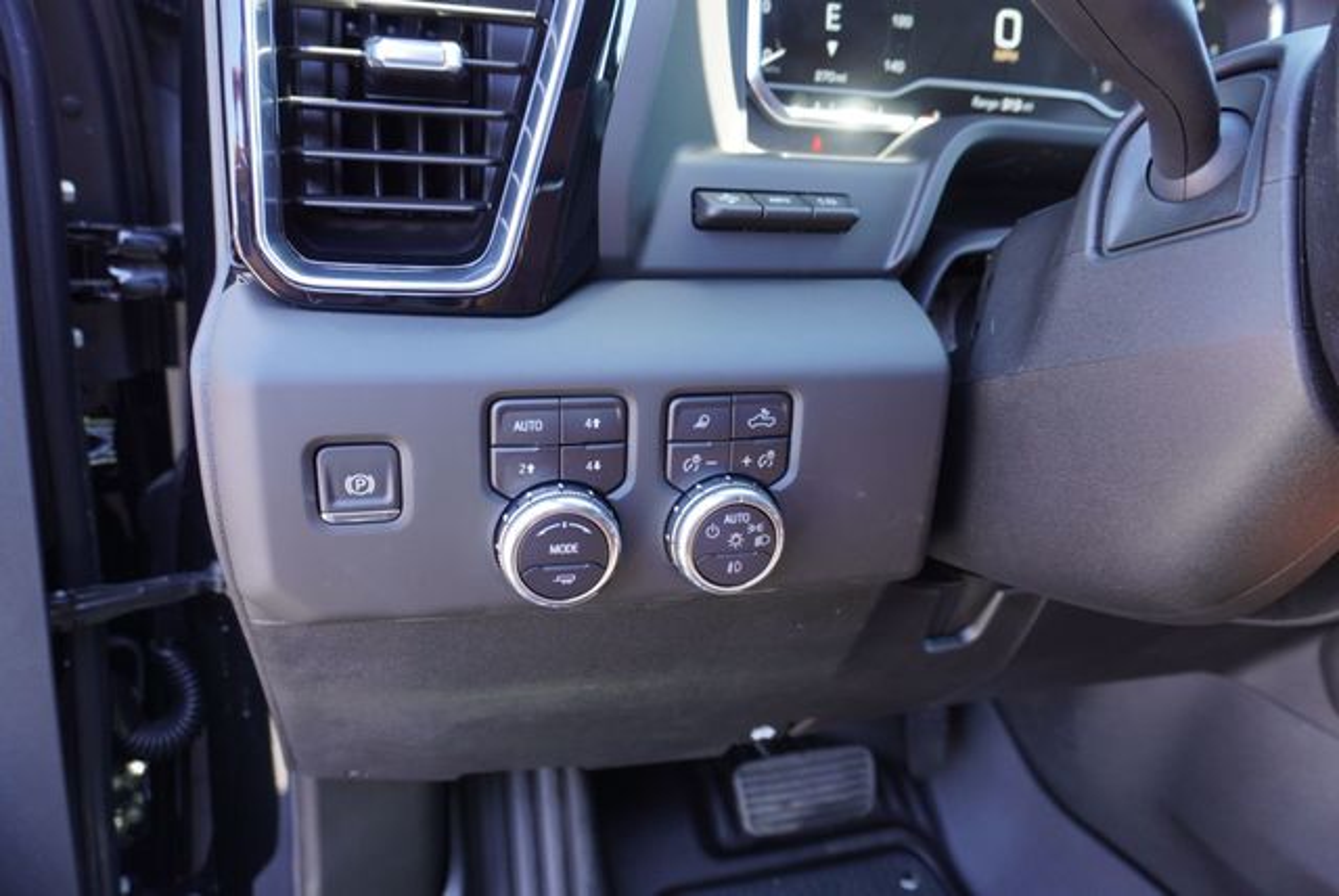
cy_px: 448
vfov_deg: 53.2
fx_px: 893
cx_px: 670
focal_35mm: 24
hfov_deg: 73.7
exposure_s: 1/60
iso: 400
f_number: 4
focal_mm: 16
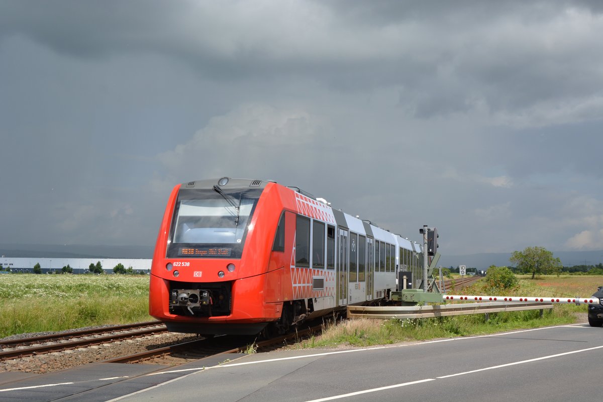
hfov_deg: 38.9
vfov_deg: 26.5
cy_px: 201
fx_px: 854
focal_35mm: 51
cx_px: 302
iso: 250
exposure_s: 1/640
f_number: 9
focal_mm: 34
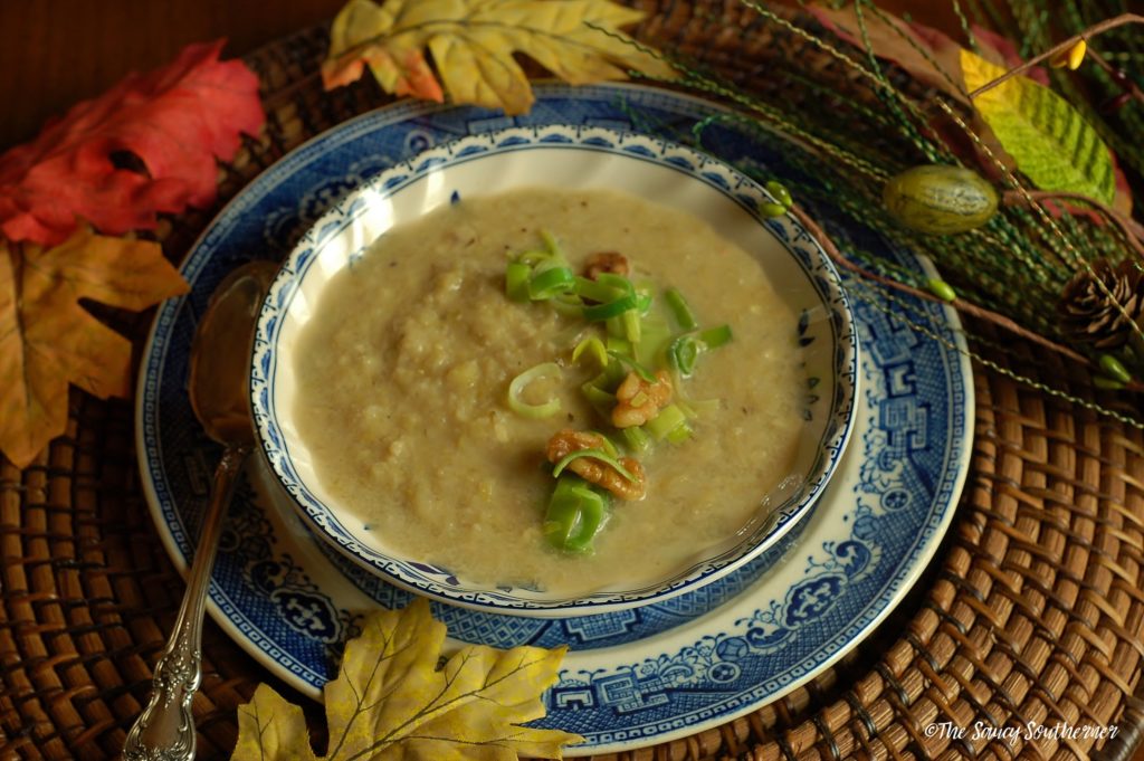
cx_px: 572
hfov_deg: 27.0
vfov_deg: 18.2
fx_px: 2381
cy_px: 380
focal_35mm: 75
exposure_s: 1/25
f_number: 5.6
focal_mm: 50
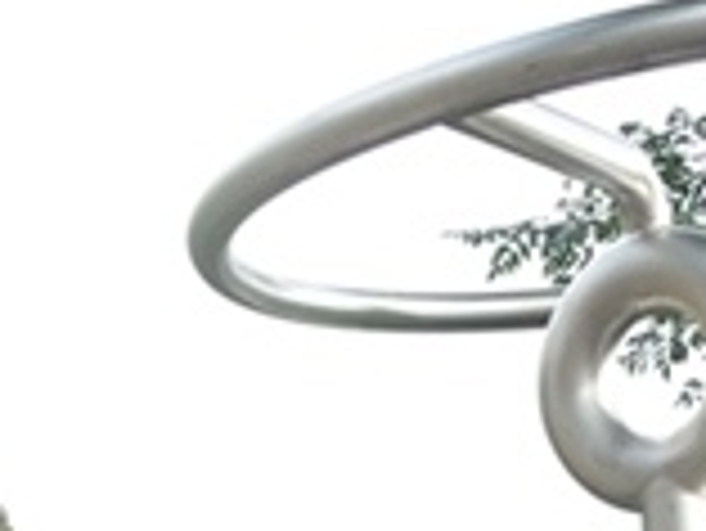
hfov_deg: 20.8
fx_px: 1919
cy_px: 1179
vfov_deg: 12.9
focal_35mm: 94
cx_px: 396
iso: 160
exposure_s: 1/400
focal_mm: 8.8
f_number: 3.2
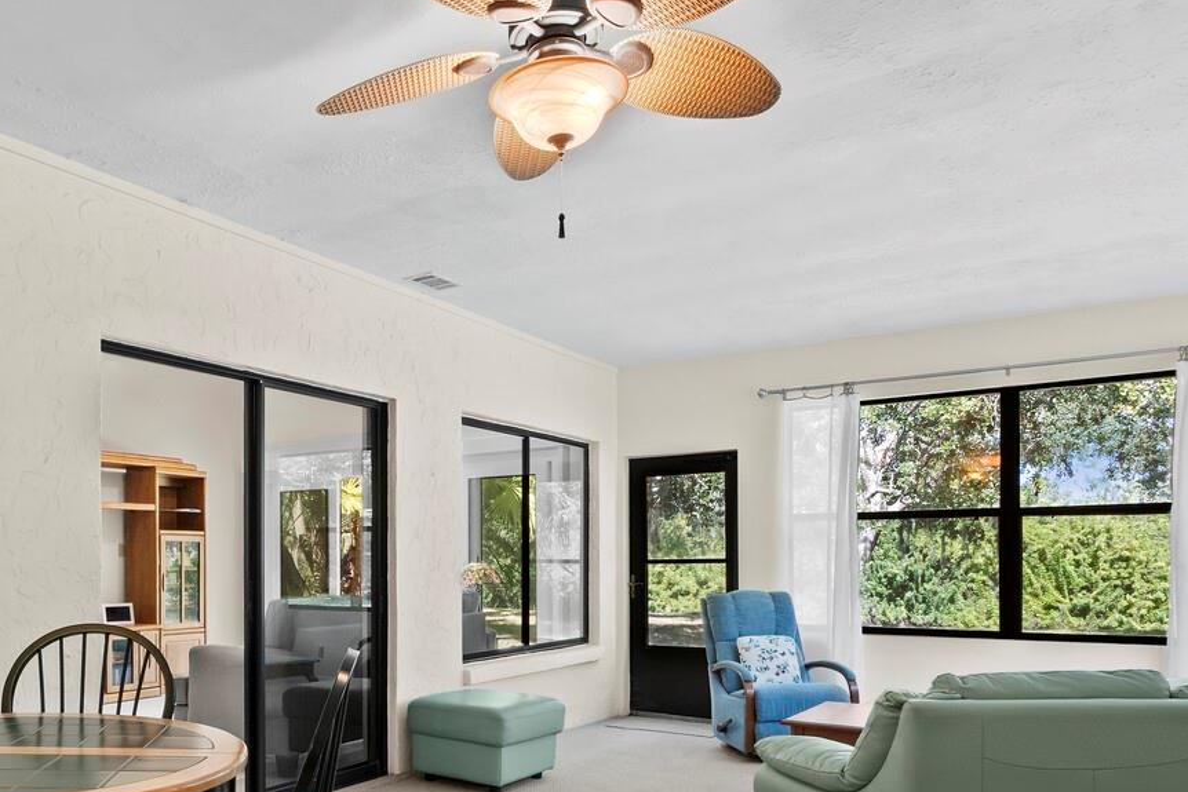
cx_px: 407
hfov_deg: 65.8
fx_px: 891
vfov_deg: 46.6
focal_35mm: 27
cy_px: 572
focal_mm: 7
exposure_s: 1.3
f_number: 10
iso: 250
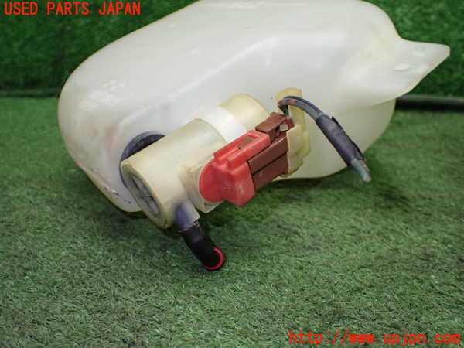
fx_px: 402
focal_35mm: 30
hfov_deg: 60.0
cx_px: 232
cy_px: 174
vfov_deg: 46.8
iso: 400
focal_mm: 5.4
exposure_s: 1/125
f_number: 2.3
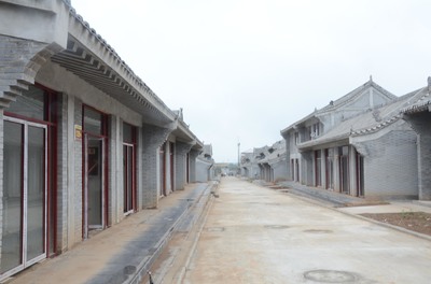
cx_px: 216
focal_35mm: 27
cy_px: 142
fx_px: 322
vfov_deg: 47.6
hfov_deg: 67.5
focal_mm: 18
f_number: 18
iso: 560
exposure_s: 1/50
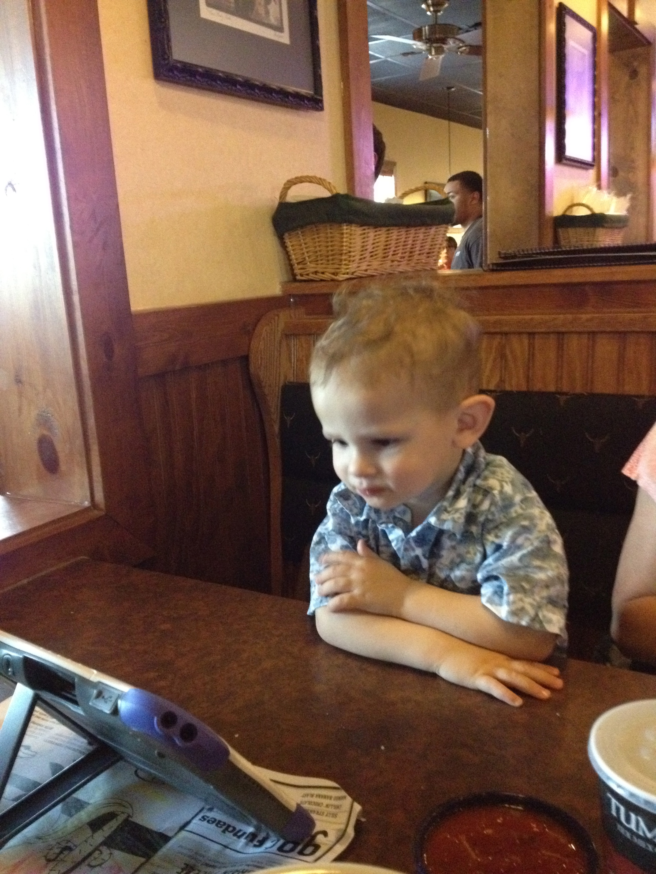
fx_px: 884
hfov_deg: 40.7
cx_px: 328
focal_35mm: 35
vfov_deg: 52.6
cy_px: 437
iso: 800
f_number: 2.4
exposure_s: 1/15
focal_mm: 4.28
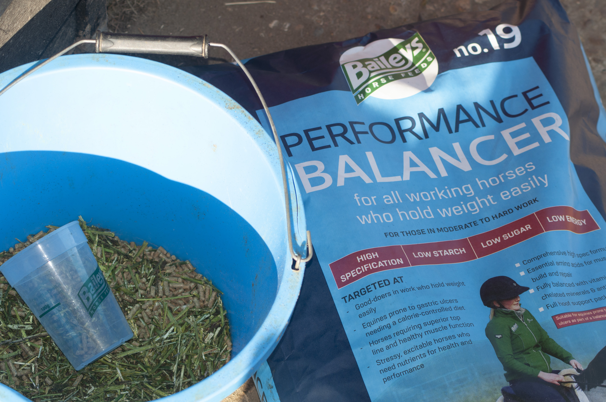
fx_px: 1765
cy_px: 201
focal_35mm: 105
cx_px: 303
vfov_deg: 13.0
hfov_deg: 19.5
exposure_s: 1/200
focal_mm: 70
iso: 200
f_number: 7.1
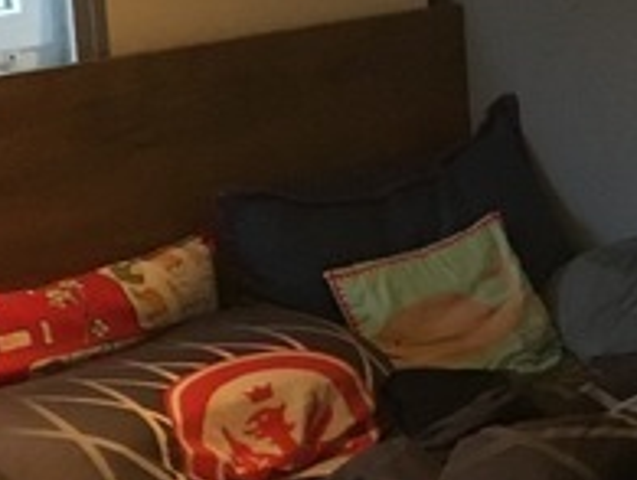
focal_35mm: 152
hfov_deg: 12.8
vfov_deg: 9.8
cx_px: 689
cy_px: 222
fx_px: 2802
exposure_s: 1/25
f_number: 2.2
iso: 250
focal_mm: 4.15
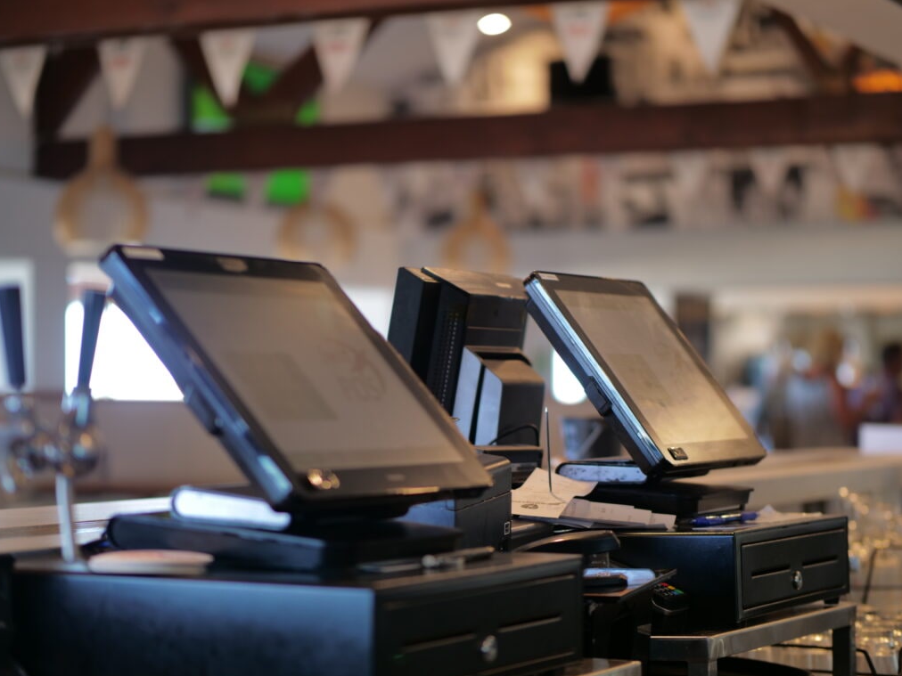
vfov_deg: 17.0
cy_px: 340
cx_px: 448
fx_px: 2267
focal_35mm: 87
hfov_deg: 22.5
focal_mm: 43
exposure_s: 1/80
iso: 125
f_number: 1.2
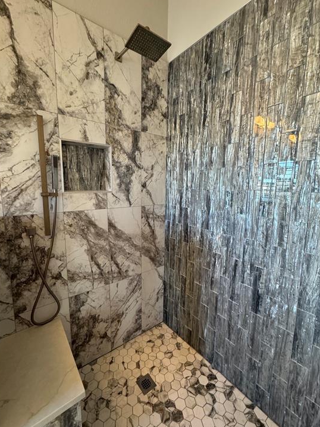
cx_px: 153
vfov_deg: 98.2
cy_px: 210
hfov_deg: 81.7
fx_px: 185
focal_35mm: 15
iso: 320
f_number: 2.2
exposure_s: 1/60
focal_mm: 2.22
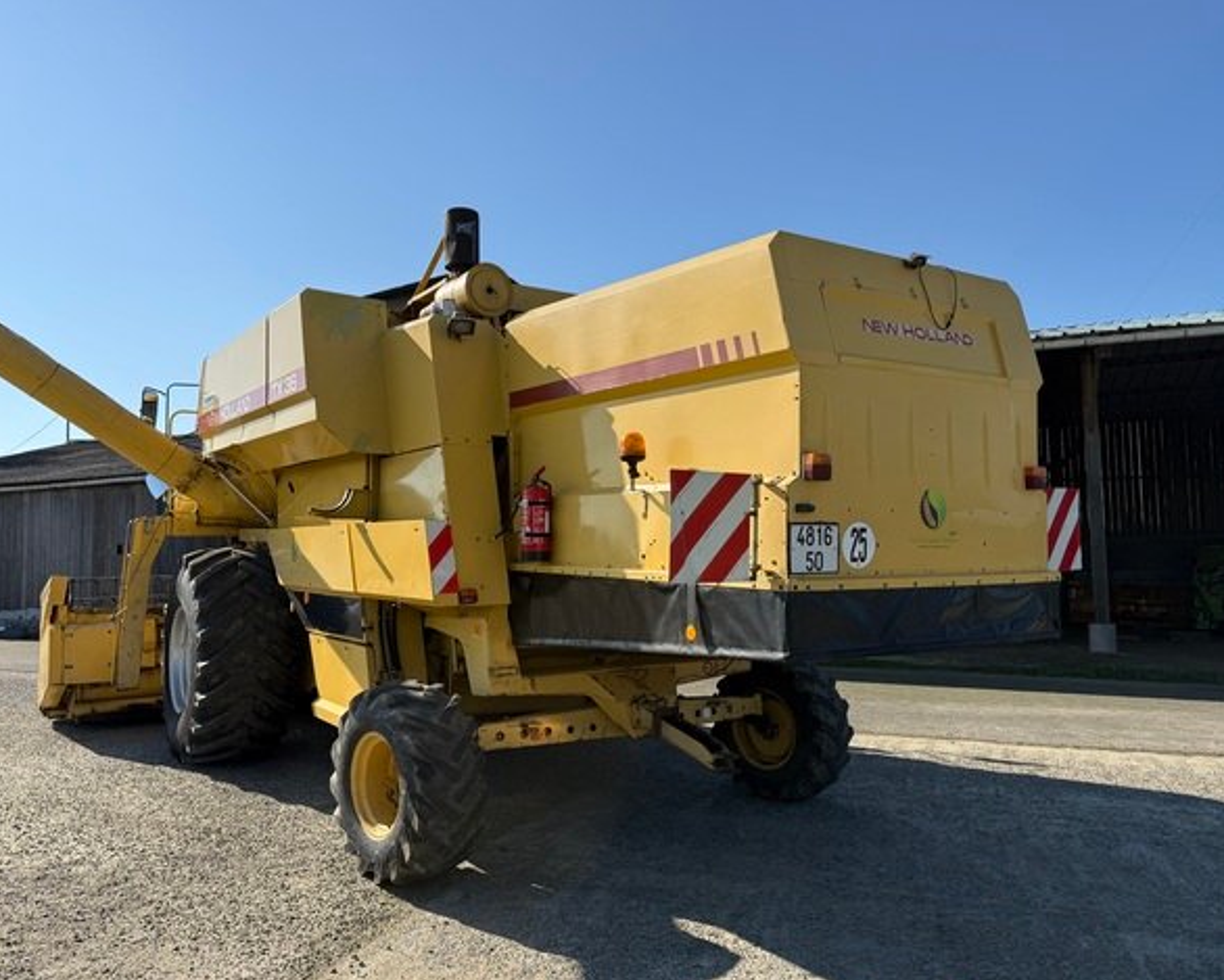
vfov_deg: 54.9
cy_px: 504
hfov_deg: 66.0
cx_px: 589
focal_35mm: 26
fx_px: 942
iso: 80
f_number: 1.78
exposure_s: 1/4975
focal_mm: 6.76
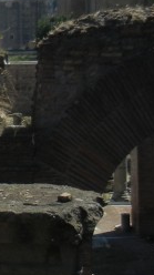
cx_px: -239
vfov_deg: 15.9
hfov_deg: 8.1
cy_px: 110
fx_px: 983
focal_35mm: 135
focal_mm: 5.4
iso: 160
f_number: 7
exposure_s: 1/440
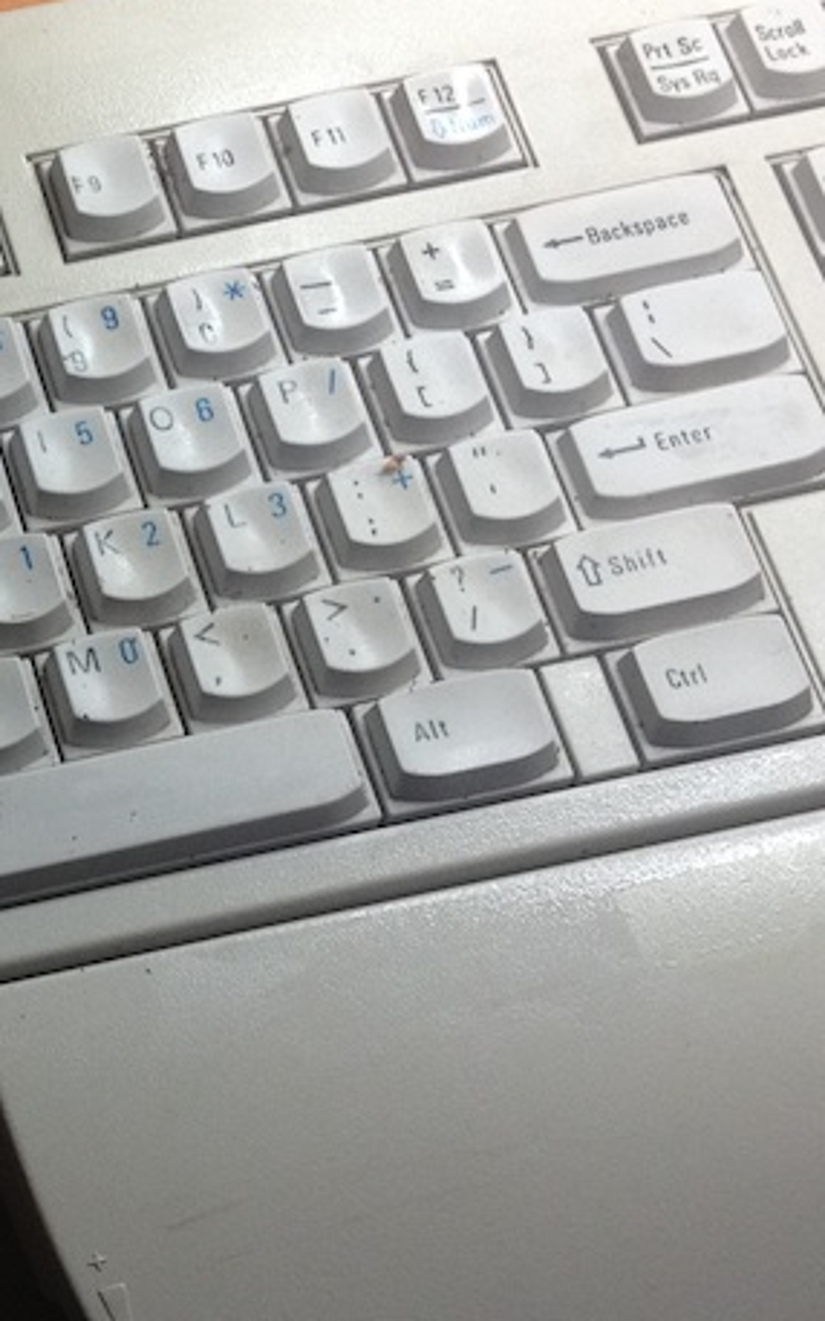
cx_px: -190
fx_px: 2988
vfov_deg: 24.9
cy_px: 675
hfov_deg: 15.1
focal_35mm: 83
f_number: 2.4
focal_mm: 4.28
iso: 100
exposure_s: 1/120
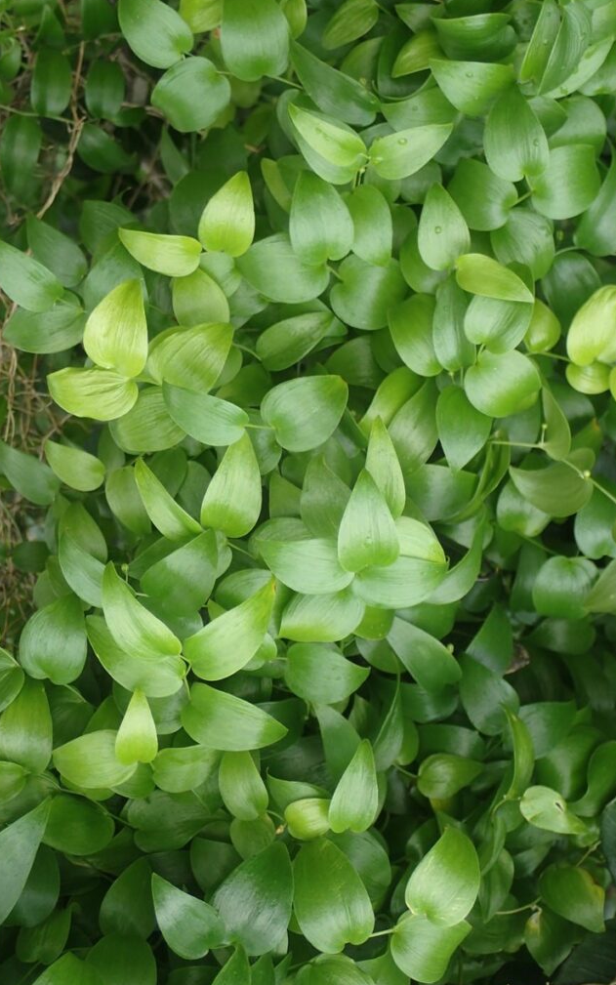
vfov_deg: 35.7
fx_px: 1530
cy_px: 493
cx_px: 349
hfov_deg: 22.7
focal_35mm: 57
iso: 125
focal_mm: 9.61
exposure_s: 1/100
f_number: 3.4
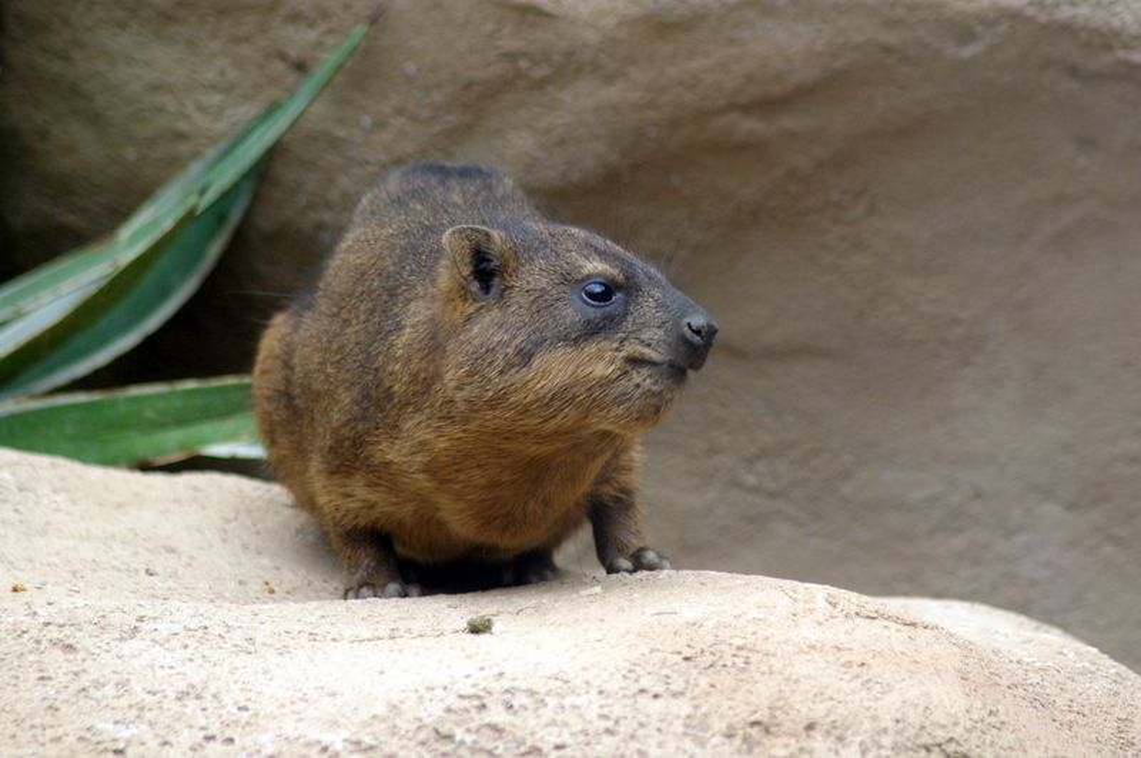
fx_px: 9500
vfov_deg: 4.6
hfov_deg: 6.9
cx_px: 570
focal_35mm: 300
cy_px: 379
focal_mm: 200
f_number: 5.6
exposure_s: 1/125
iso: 800
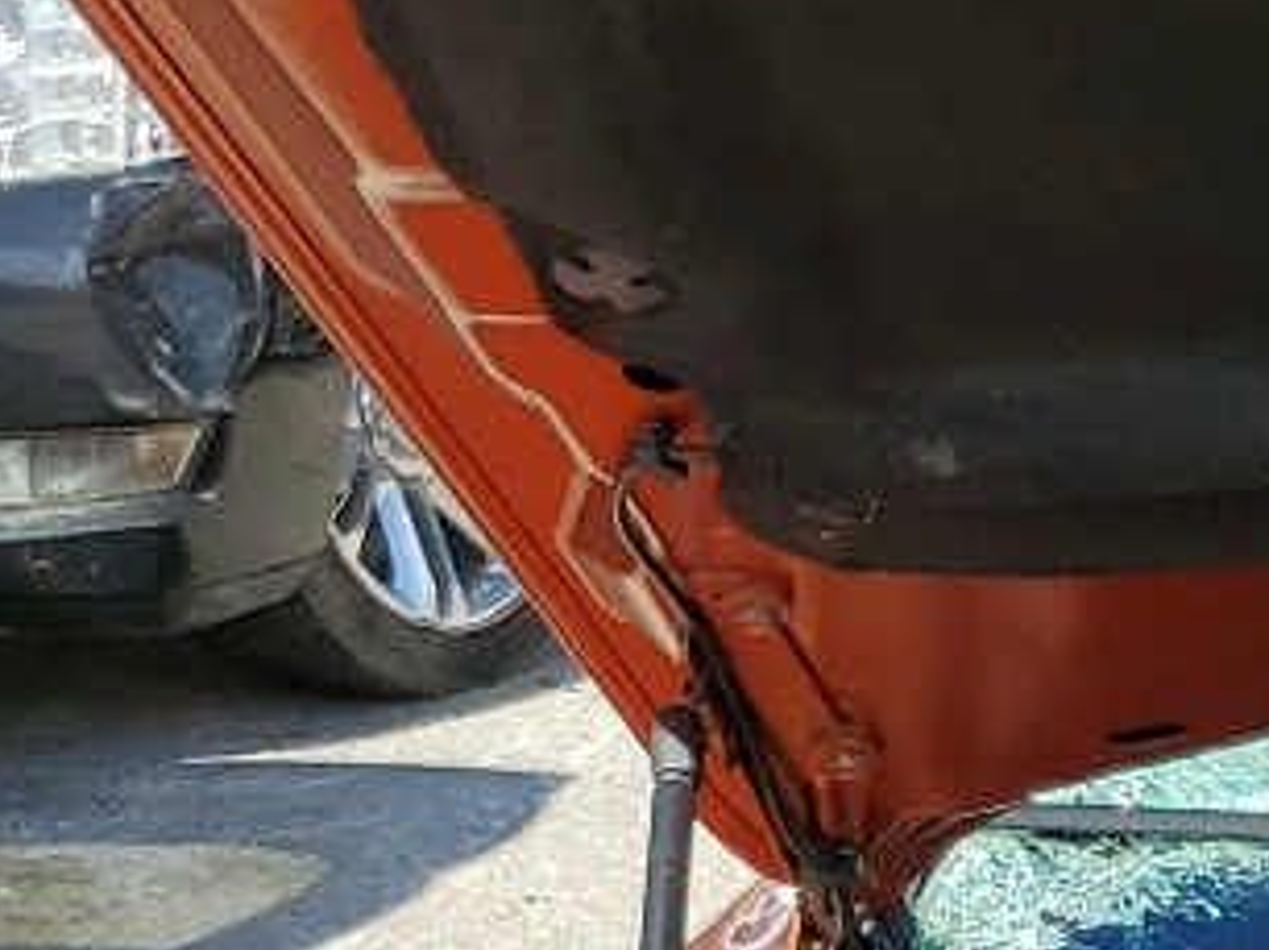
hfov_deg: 12.4
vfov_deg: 9.9
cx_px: 2712
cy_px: 2049
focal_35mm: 136
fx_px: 4982
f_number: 1.5
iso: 50
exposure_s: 1/2000
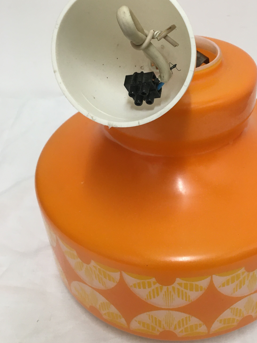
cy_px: 124
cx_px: 170
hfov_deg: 35.6
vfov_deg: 46.3
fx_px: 396
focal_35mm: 40
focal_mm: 4.15
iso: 50
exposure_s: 1/33
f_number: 2.2
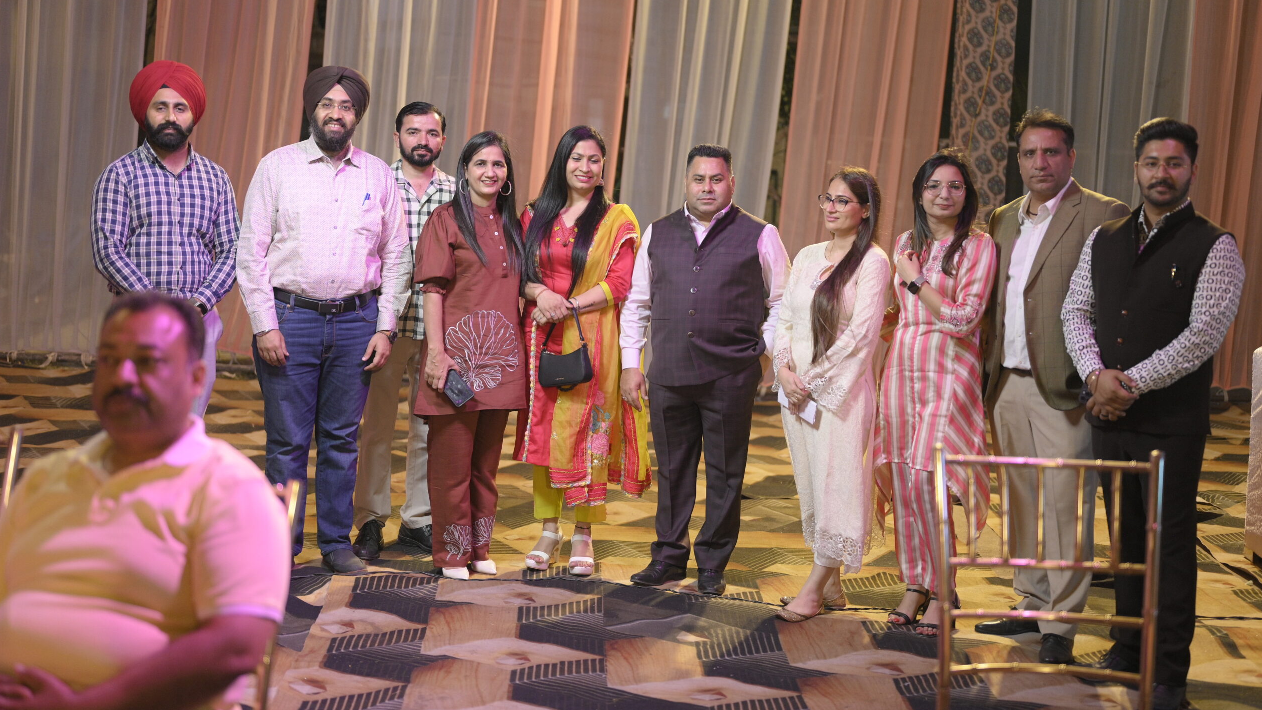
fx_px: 1774
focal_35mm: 53
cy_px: 343
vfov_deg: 22.6
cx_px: 632
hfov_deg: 39.2
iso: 2000
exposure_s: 1/200
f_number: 1.8
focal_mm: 50
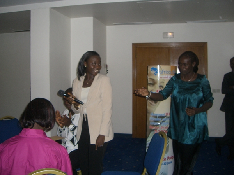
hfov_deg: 49.0
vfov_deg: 37.7
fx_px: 257
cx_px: 117
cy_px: 88
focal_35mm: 38
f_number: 2.7
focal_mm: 6.2
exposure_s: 1/60
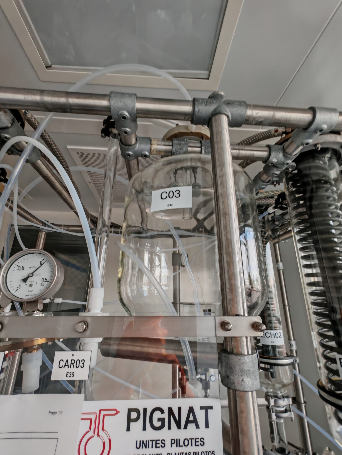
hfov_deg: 78.1
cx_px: 171
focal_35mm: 16
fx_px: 211
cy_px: 228
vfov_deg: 94.5
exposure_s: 1/50
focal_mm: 1.96
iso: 125
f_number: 2.2
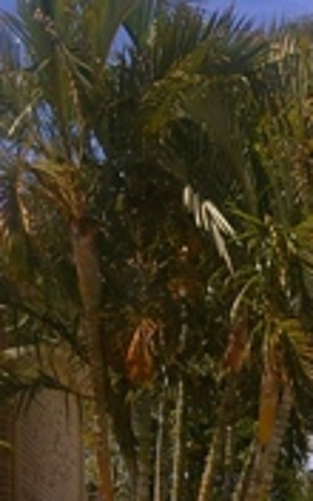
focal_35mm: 139
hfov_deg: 8.9
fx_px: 1897
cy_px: 706
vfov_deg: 14.2
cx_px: 606
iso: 200
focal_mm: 20
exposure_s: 1/250
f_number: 13
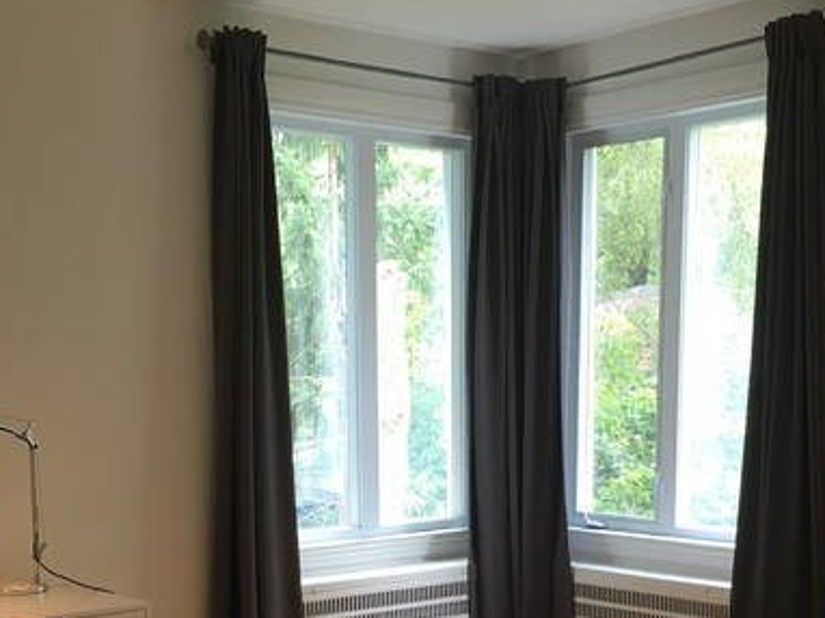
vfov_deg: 23.5
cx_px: 415
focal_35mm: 60
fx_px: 1429
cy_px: 592
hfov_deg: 32.2
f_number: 2.2
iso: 25
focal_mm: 4.15
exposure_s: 1/30
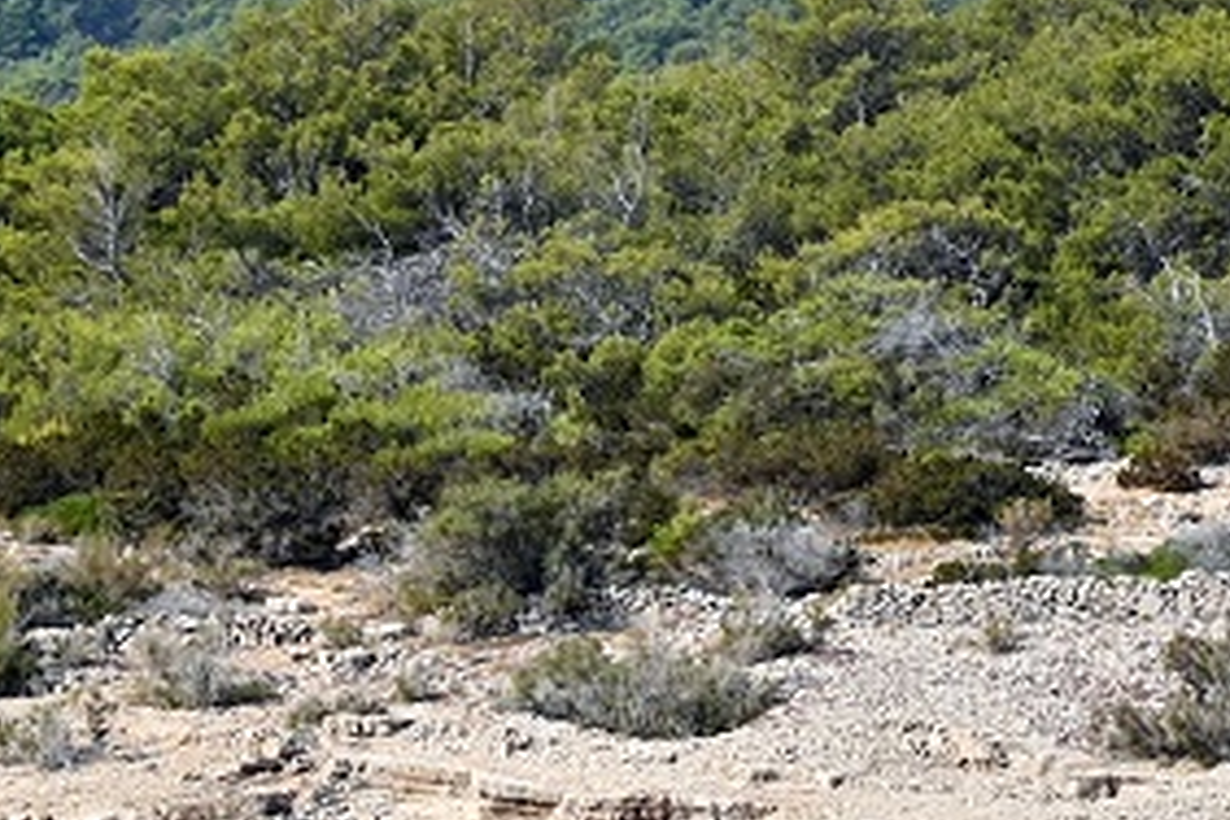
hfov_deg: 2.3
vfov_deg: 1.6
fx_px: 30269
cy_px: 137
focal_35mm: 886
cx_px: 1575
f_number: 16
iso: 320
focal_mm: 250
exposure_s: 1/250
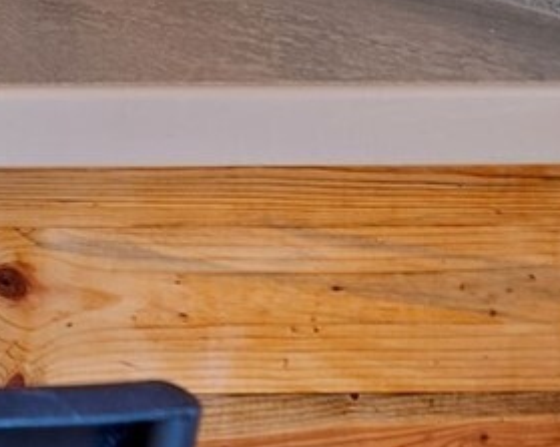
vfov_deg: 16.5
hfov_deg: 15.7
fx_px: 1325
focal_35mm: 80
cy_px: -320
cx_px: -699
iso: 200
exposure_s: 1/1.67
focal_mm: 14
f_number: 5
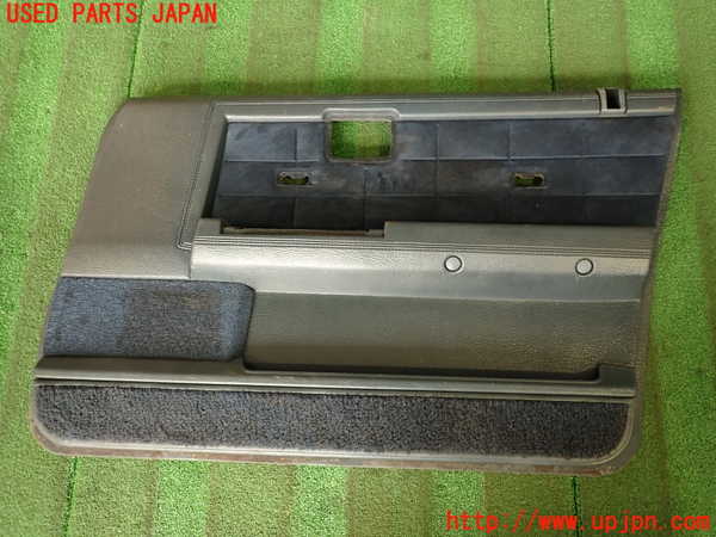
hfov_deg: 69.4
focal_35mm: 25
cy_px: 268
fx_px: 517
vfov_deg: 54.9
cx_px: 358
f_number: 2
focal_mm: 4.5
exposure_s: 1/30
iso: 200
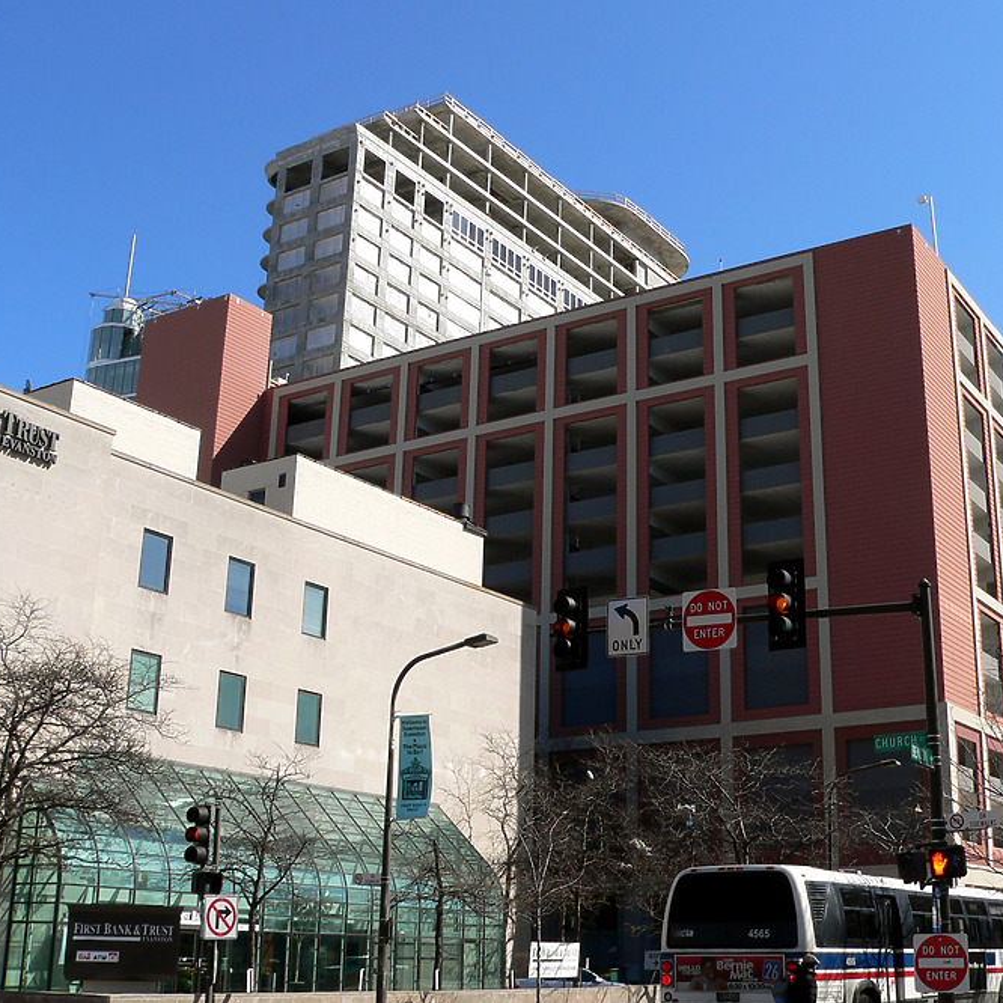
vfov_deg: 39.2
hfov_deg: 39.0
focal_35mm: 43
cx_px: 610
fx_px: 1410
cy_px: 505
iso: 80
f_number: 4.6
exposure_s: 1/500
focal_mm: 6
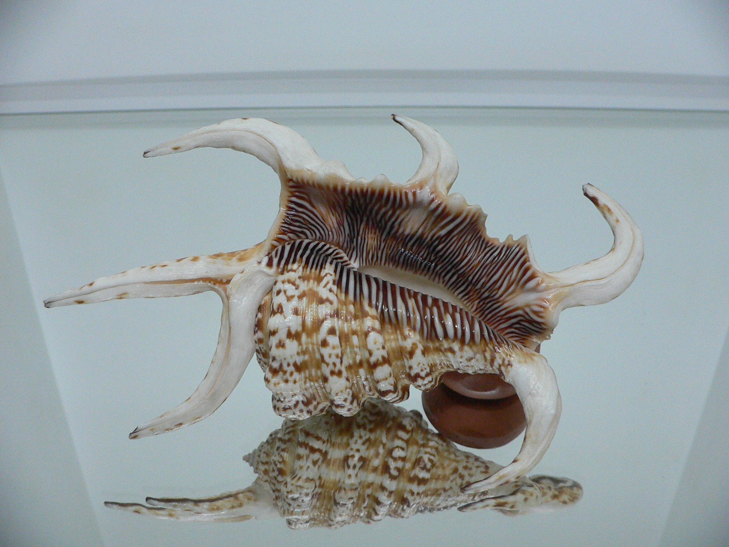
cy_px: 274
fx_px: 737
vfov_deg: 40.7
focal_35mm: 35
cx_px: 364
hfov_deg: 52.6
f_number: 2.8
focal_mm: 4.6
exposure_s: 1/60
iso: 200
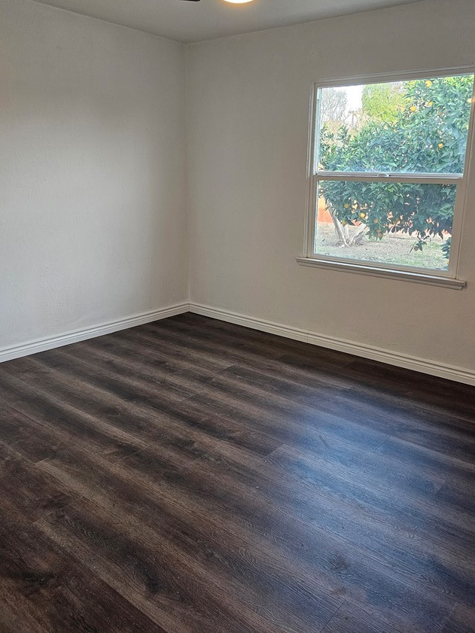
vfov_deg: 63.3
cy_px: 282
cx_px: 263
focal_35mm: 28
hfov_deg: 49.7
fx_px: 512
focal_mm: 6.3
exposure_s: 1/120
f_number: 1.7
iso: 320
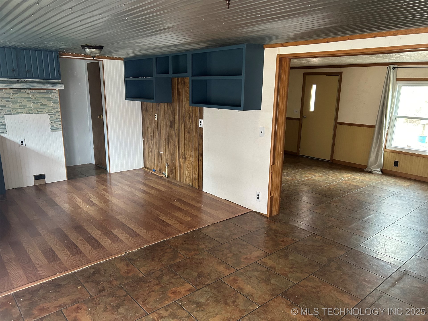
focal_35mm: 26
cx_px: 214
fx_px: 321
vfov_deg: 53.1
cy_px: 160
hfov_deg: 67.3
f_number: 1.5
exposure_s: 1/60
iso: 400
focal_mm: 5.7
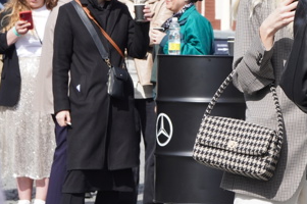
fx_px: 2053
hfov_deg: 8.5
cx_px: 220
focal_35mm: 241
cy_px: -24
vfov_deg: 5.7
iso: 250
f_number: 7.1
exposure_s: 1/640
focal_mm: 70
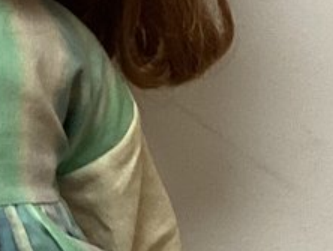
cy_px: 195
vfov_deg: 7.0
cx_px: -376
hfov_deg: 8.8
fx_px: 2032
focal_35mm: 211
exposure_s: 1/60
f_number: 2.4
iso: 160
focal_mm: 3.3
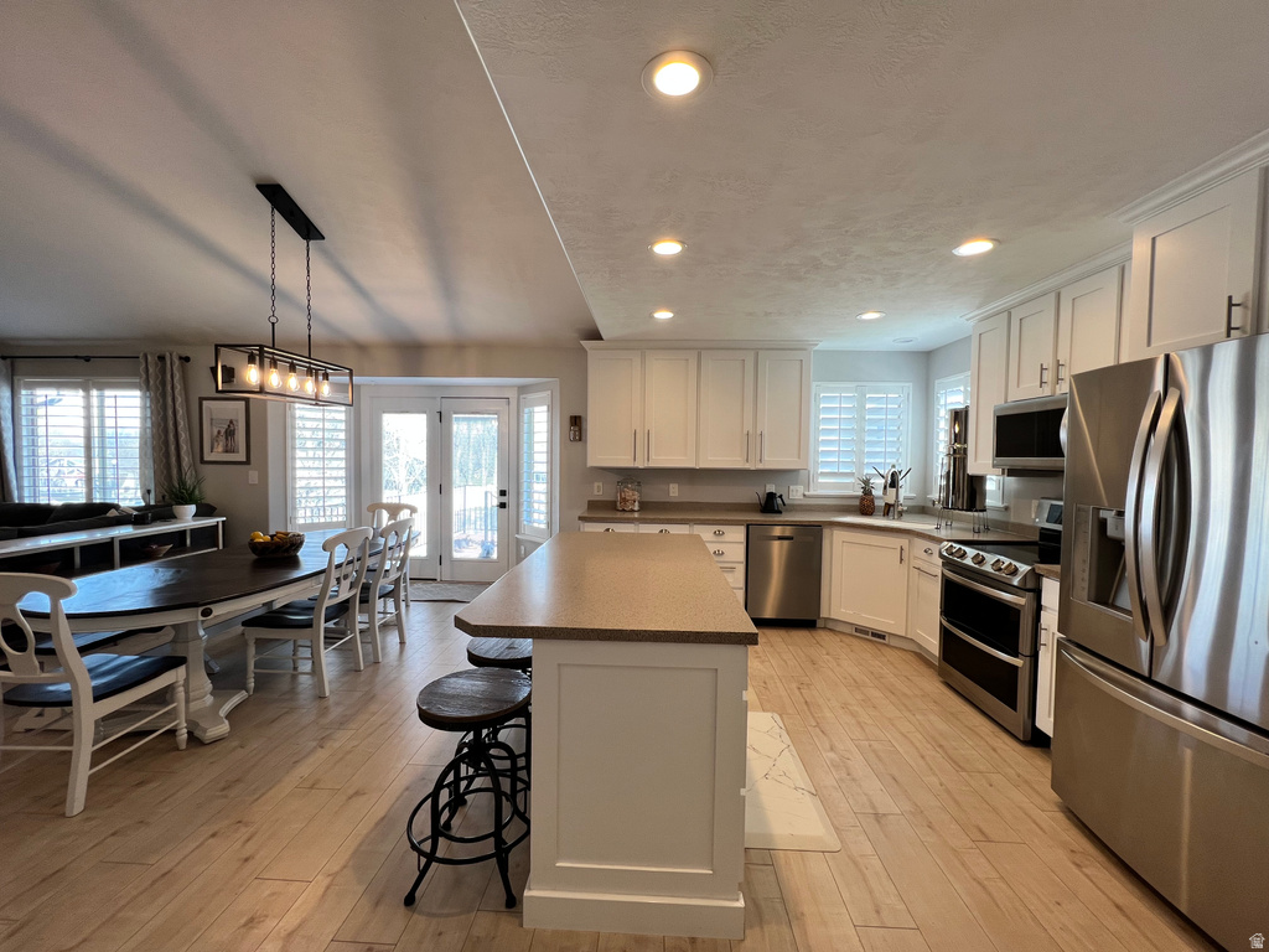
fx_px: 477
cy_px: 476
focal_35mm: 13
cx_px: 634
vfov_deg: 89.9
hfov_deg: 106.2
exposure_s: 1/120
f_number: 1.8
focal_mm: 1.57
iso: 50
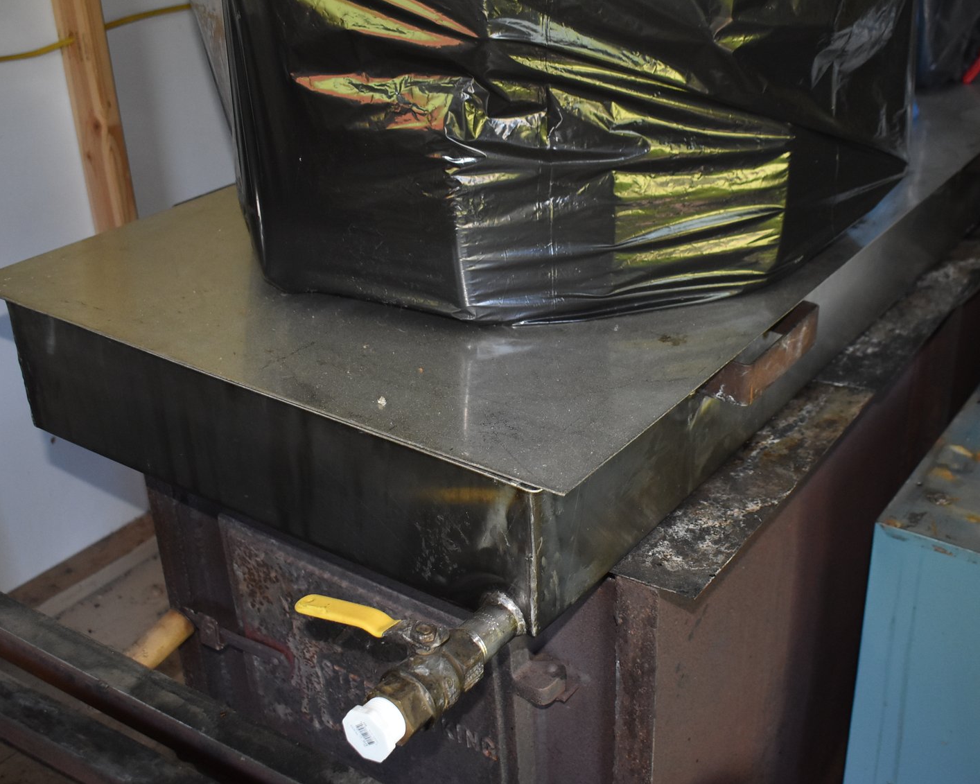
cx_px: 587
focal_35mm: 44
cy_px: 392
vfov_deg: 34.1
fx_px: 1276
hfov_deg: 41.8
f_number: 4
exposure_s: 1/100
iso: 1600
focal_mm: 26
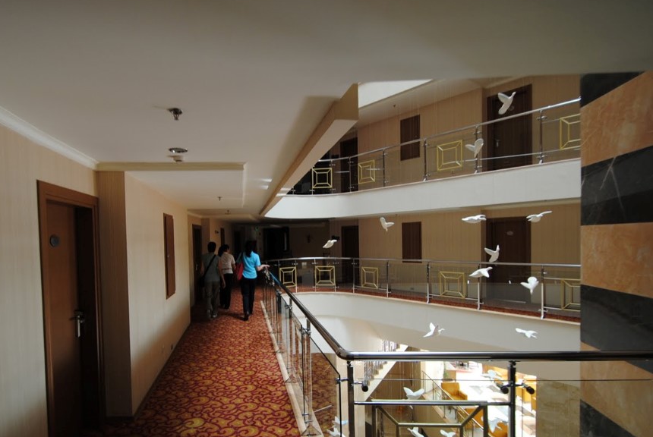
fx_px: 363
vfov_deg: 61.7
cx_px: 284
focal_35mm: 20
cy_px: 256
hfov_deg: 83.5
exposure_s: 1/50
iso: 200
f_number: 3.5
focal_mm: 10
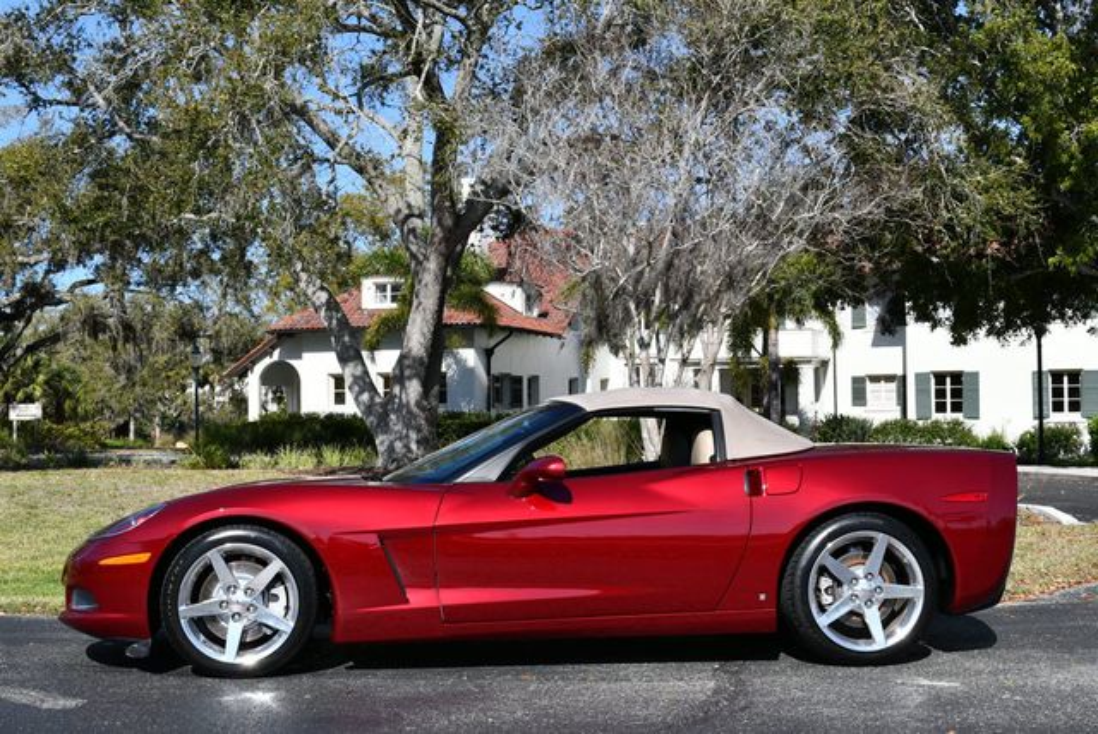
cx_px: 549
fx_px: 1587
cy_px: 367
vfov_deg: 26.0
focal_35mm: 52
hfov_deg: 38.2
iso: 100
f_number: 9
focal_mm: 26
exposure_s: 1/320
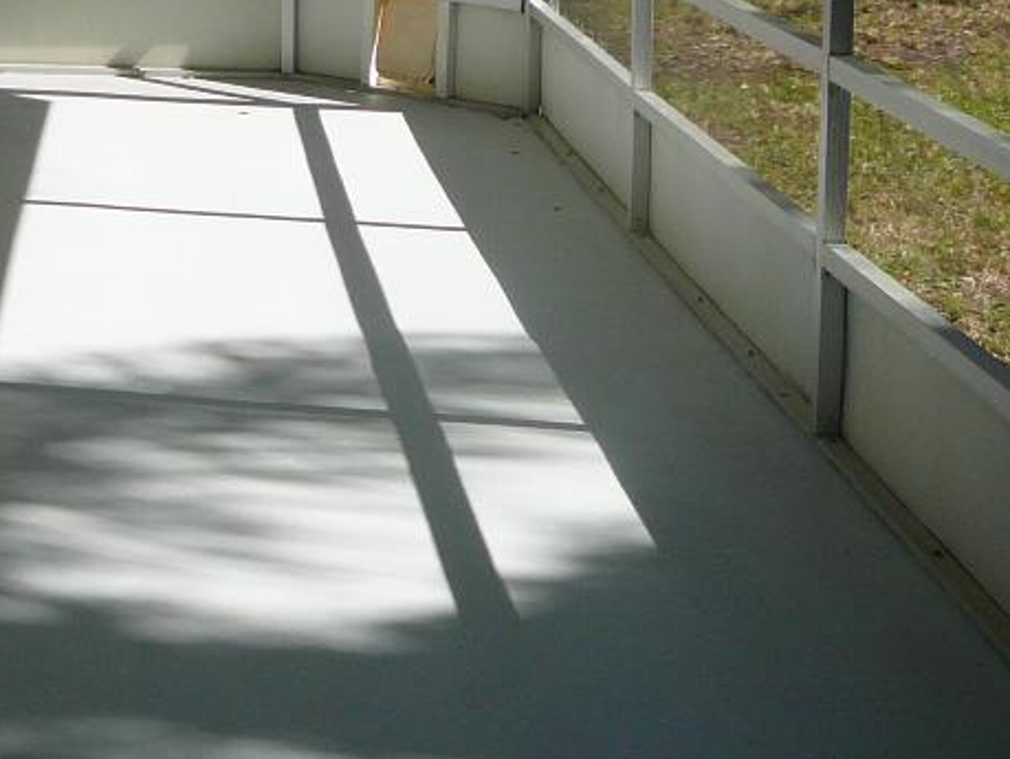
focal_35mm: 78
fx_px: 2278
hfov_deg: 24.6
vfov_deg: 18.3
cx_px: 185
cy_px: -55
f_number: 2.8
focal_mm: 5.2
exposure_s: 1/640
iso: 80
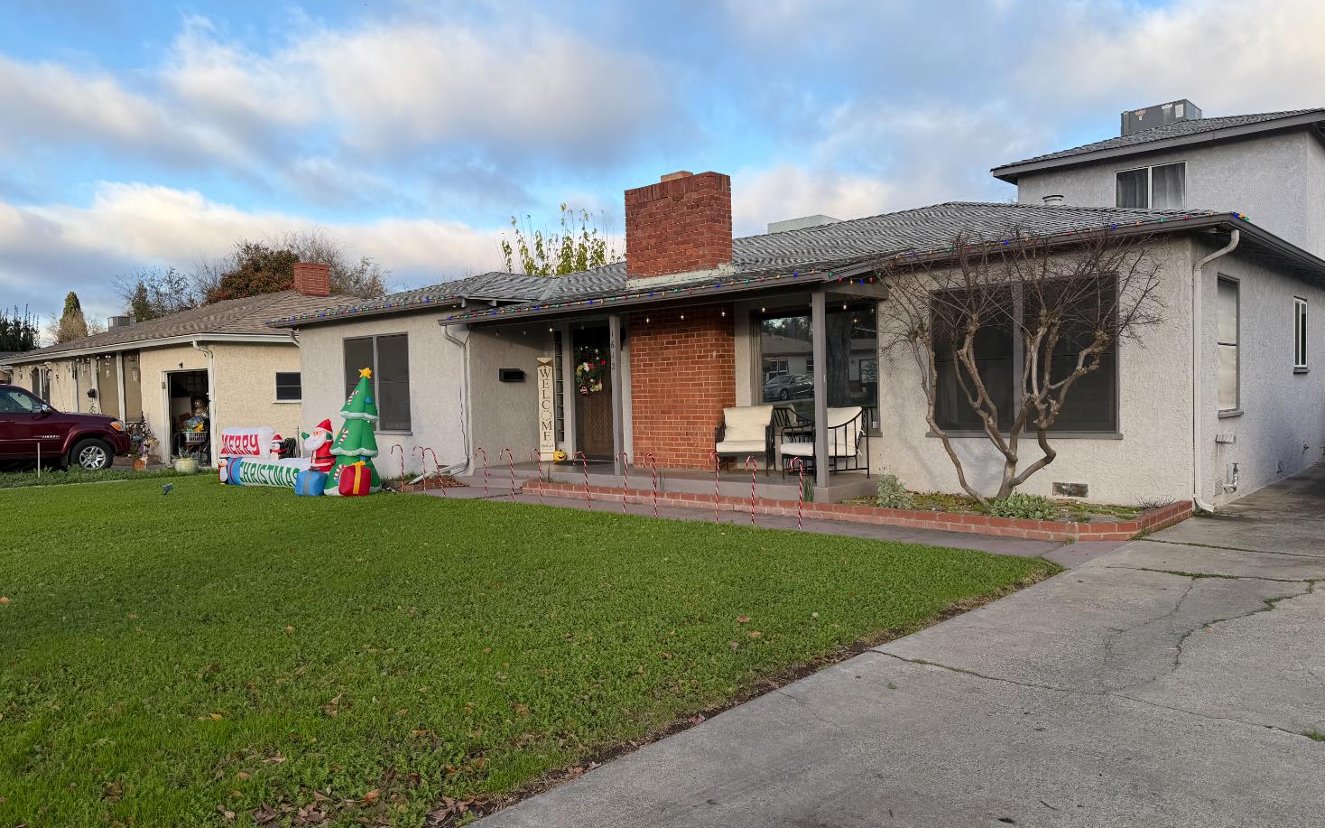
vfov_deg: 47.6
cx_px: 662
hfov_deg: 70.4
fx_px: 939
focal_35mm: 26
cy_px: 426
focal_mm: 6.76
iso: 80
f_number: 1.78
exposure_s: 1/1385
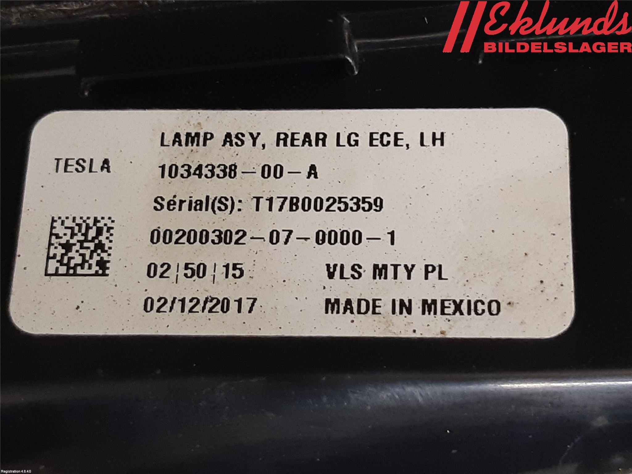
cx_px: 316
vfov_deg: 53.1
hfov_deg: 67.3
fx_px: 475
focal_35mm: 26
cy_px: 237
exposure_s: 1/33
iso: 250
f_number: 1.7
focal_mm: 3.93
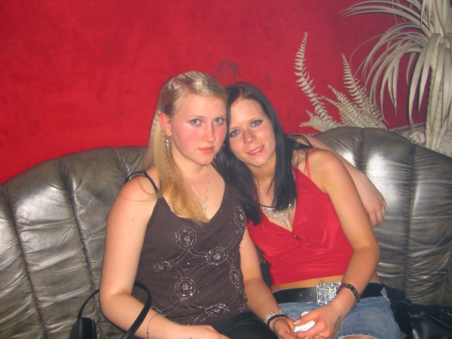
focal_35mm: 38
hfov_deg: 49.0
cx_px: 226
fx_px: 496
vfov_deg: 37.7
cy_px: 170
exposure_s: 1/60
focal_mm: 7.9
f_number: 2.8
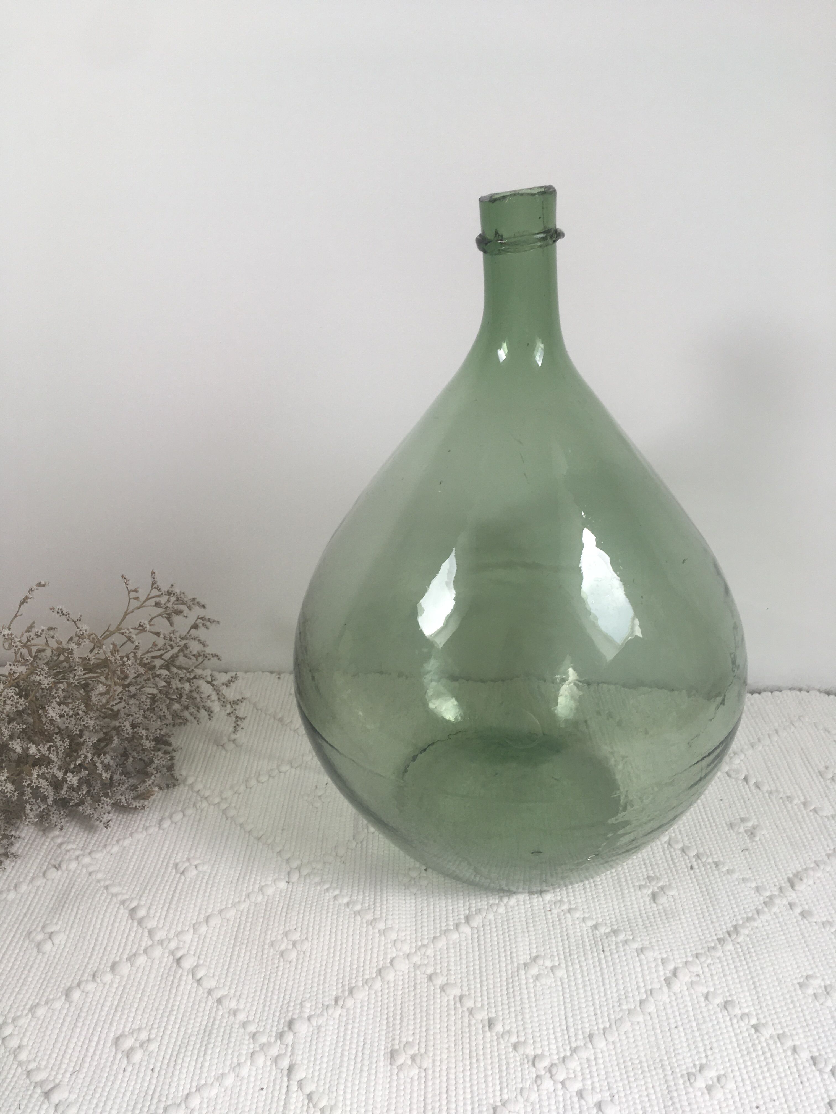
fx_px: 934
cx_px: 418
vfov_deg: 61.7
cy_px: 557
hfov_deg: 48.2
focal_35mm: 29
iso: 25
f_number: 2.2
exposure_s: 1/50
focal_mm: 4.15
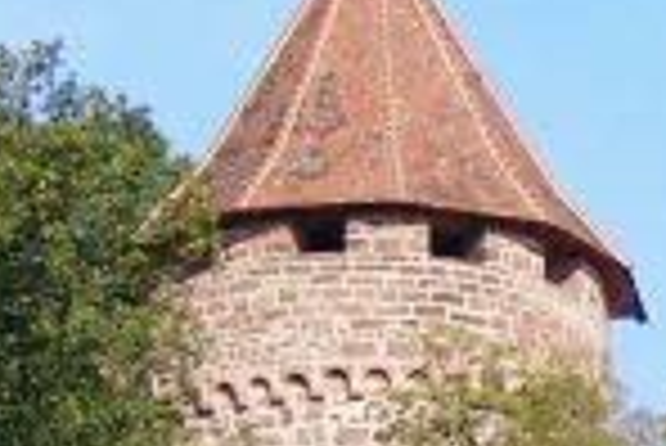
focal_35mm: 563
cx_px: 1022
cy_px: 671
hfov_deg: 3.6
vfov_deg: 2.4
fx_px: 10426
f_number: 4
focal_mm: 20.74
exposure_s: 1/575
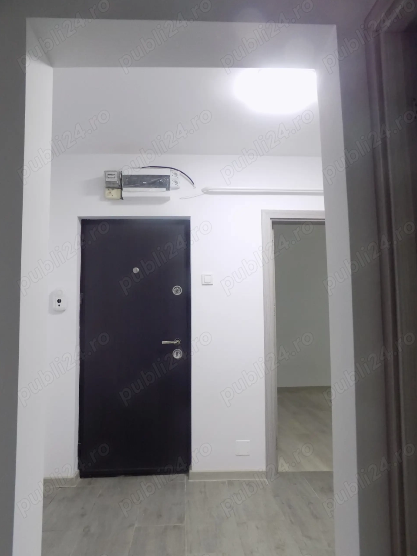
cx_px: 215
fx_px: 386
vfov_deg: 71.6
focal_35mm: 24
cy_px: 279
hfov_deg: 56.8
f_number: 3.1
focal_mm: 4
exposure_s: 1/30
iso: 250
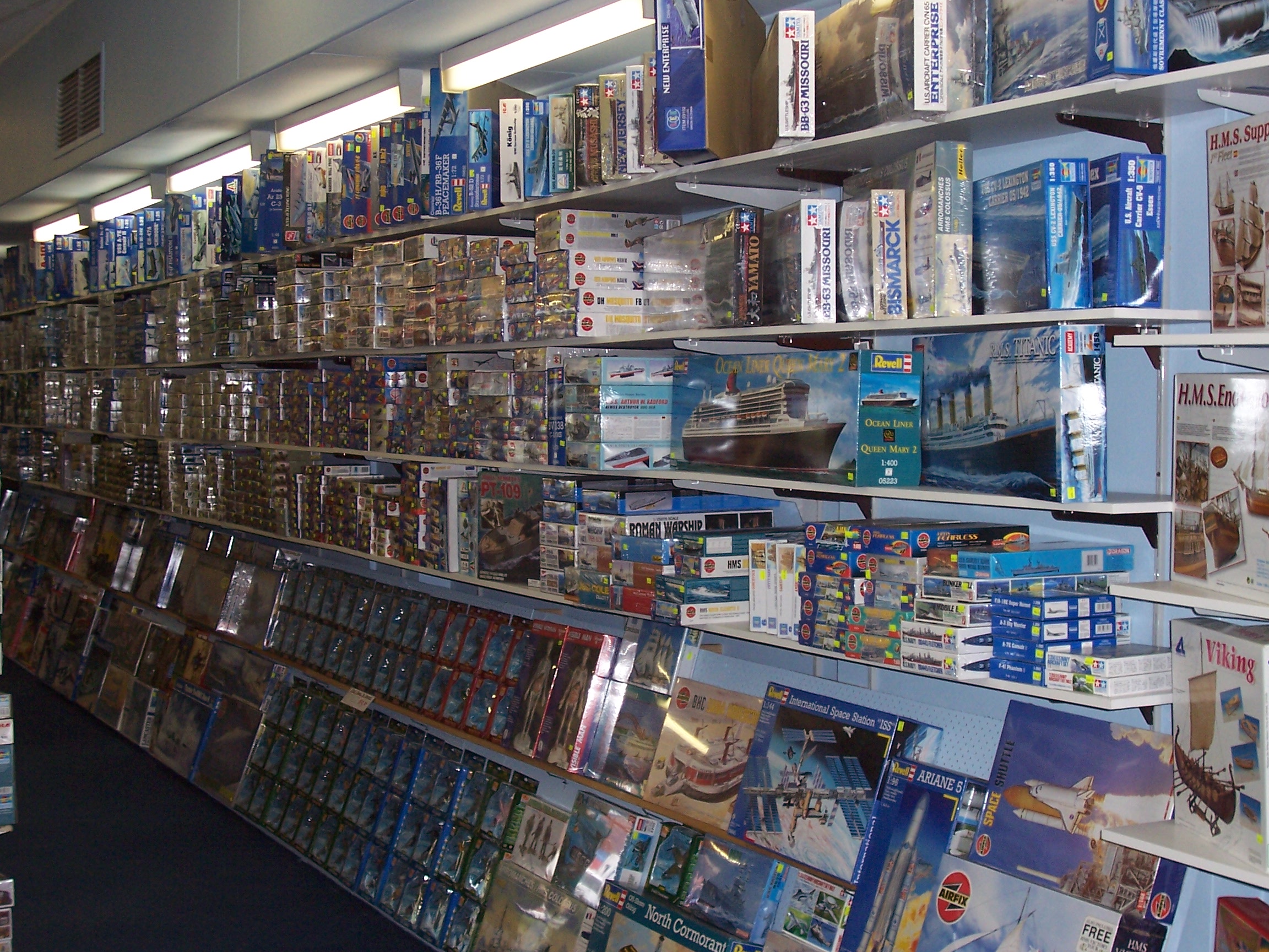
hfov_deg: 36.2
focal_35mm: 53
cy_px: 476
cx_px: 634
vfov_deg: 27.5
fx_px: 1943
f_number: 3.4
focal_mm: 8.6
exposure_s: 1/60
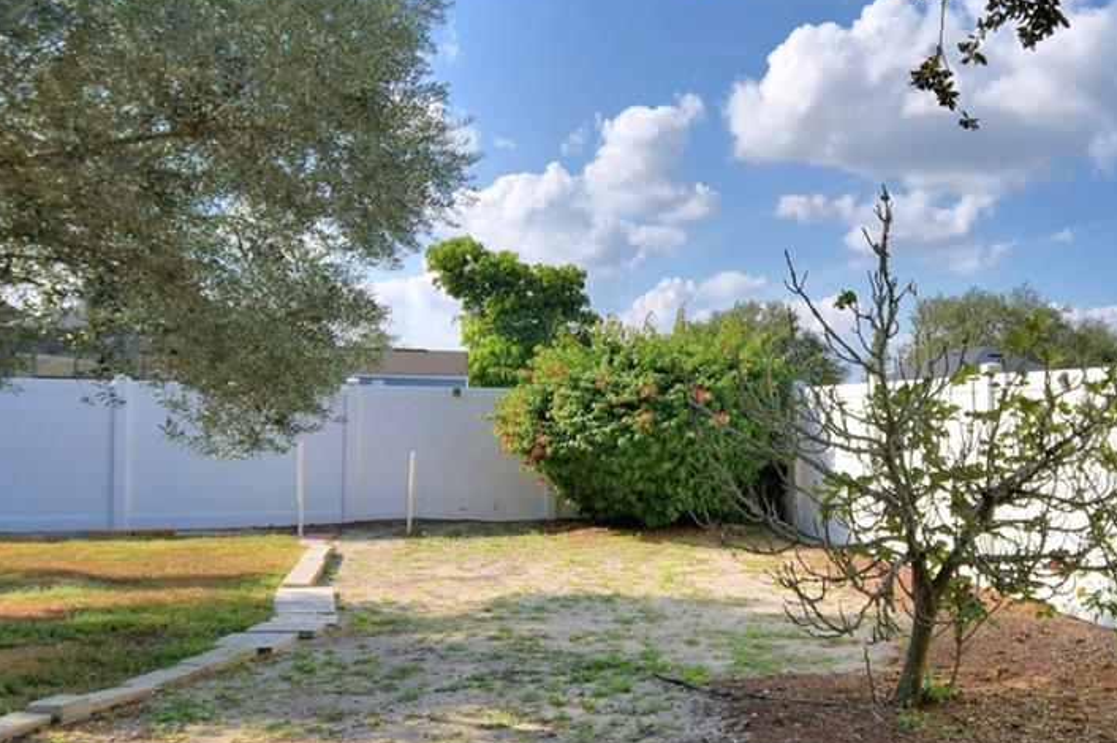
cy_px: 392
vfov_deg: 38.8
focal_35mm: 34
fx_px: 1054
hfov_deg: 52.6
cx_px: 873
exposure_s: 1/1250
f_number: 4.5
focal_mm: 10
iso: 100
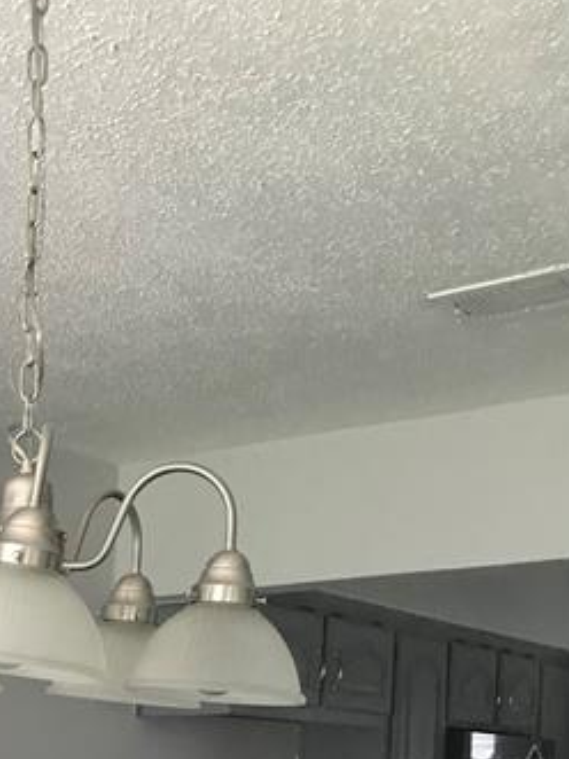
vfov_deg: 27.2
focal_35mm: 65
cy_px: 844
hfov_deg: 21.6
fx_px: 1426
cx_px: -25
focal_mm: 3.99
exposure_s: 1/30
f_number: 1.8
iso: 40
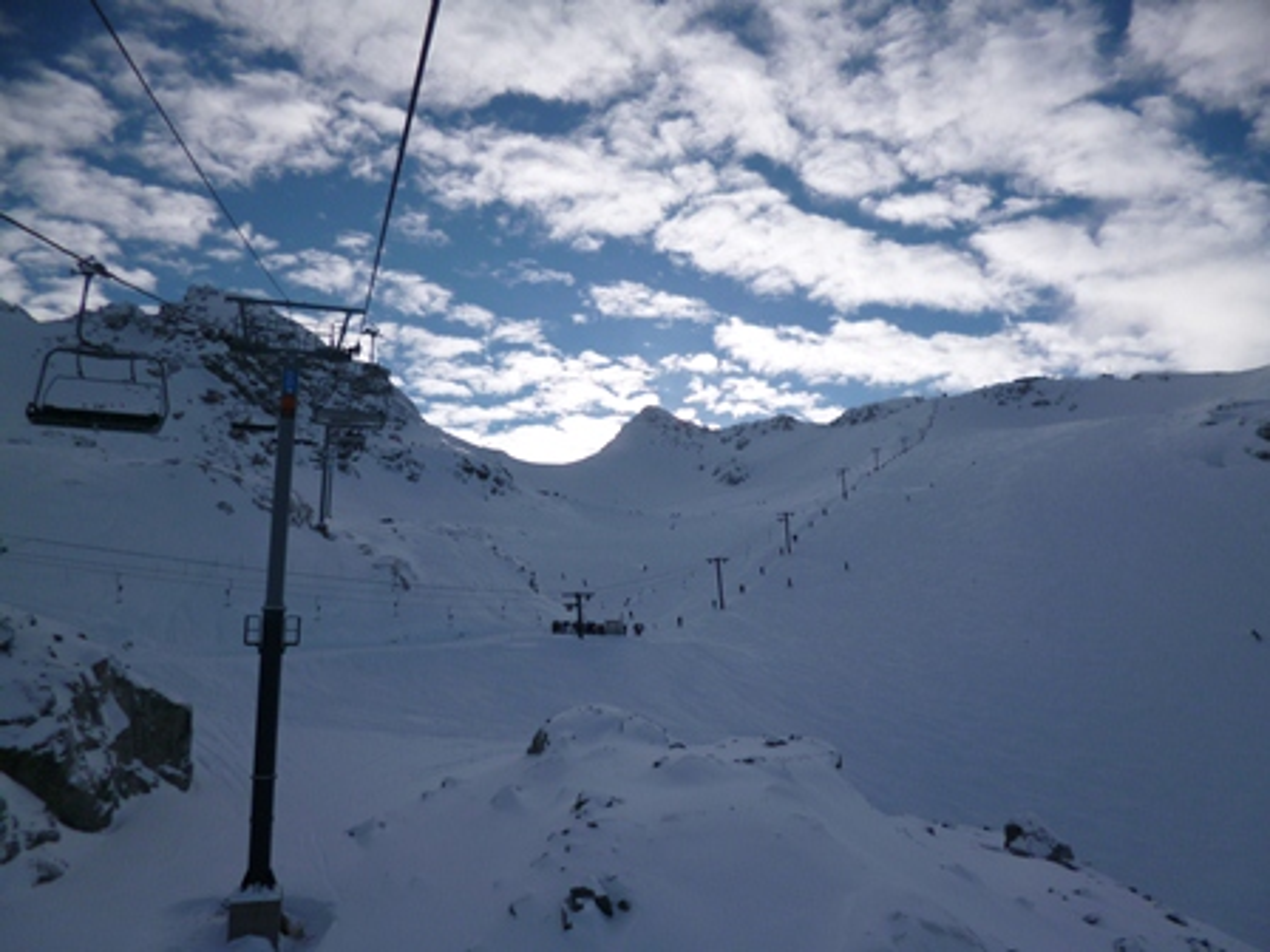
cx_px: 635
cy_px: 476
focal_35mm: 24
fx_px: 881
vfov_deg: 56.8
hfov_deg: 71.6
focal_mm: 4.3
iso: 100
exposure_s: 1/320
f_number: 9
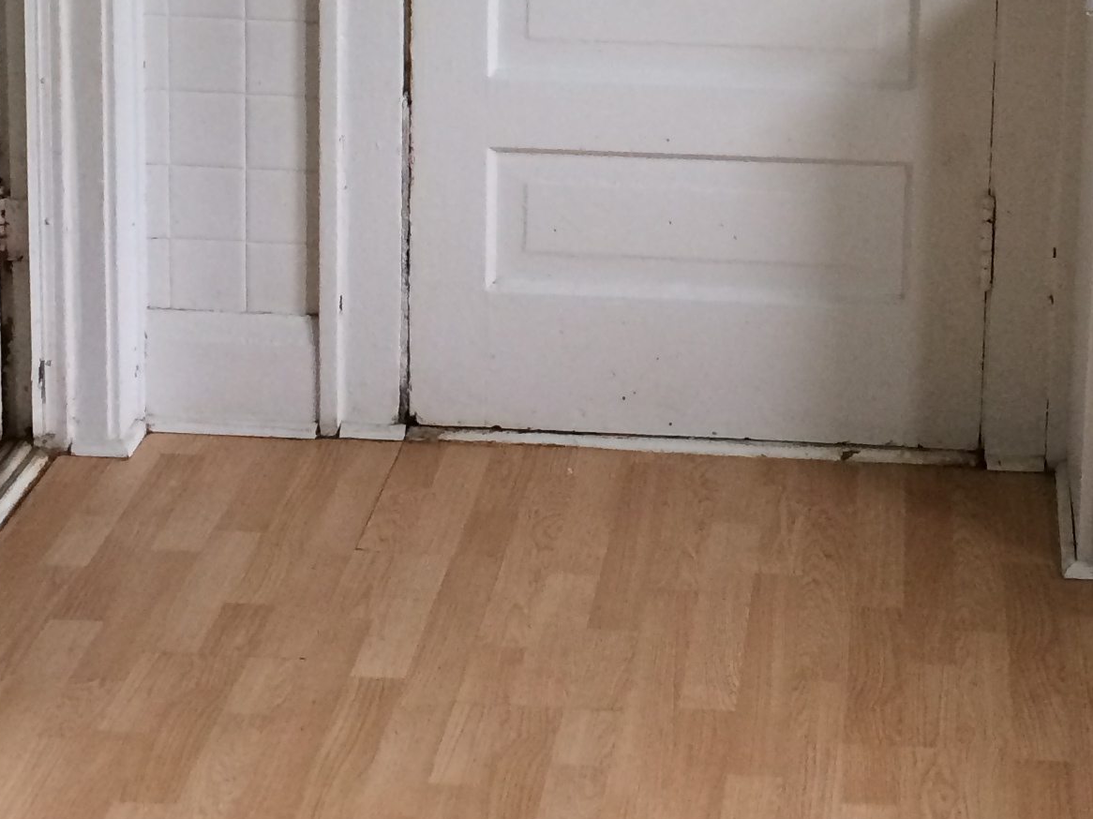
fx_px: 2652
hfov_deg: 23.1
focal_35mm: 84
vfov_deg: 16.7
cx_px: 781
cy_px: -210
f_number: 2.2
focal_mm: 4.12
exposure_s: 1/30
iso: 64
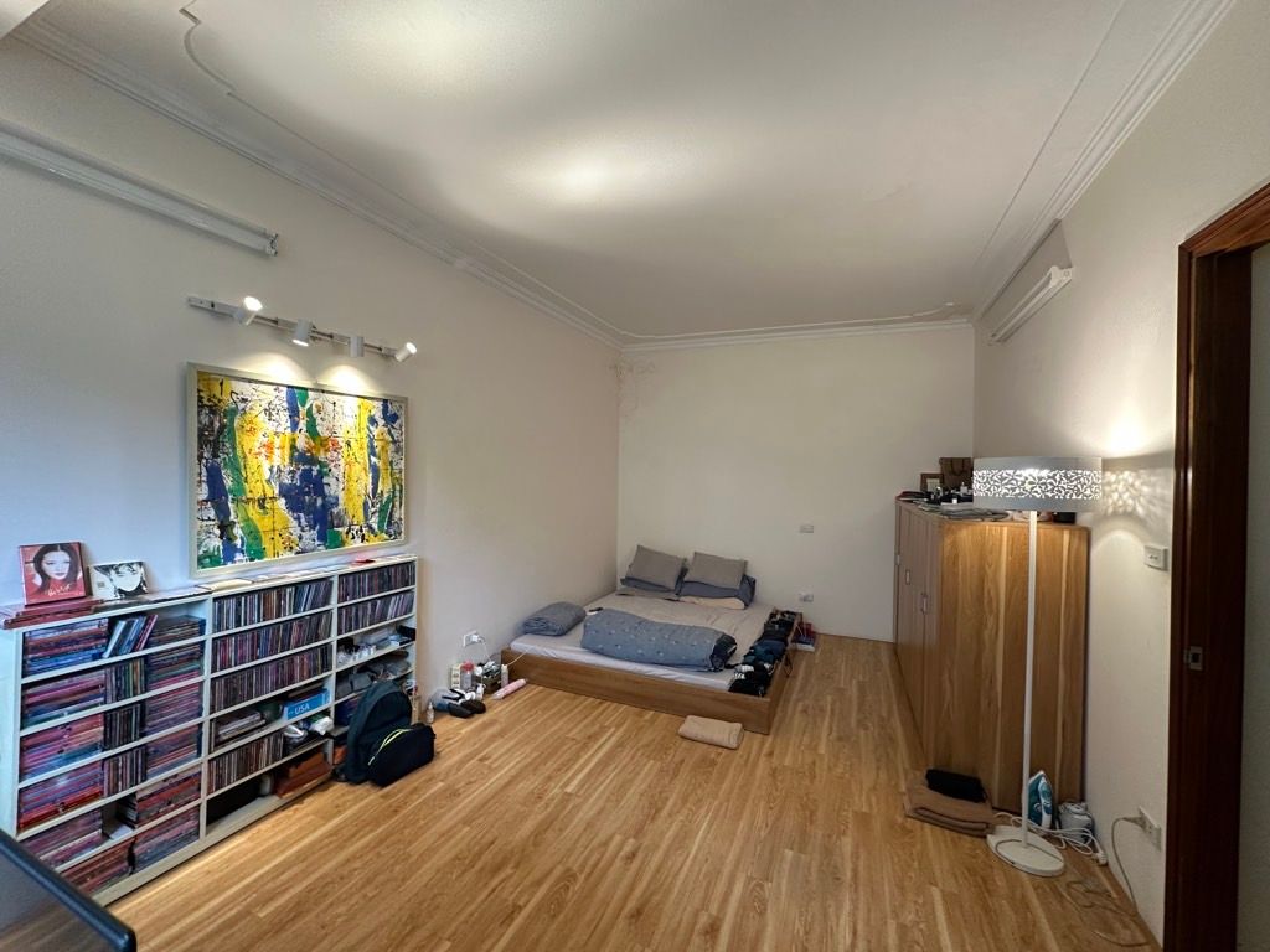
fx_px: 514
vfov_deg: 85.7
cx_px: 635
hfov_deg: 102.1
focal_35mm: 14
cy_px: 476
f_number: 2.2
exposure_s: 1/50
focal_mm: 2.22
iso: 200
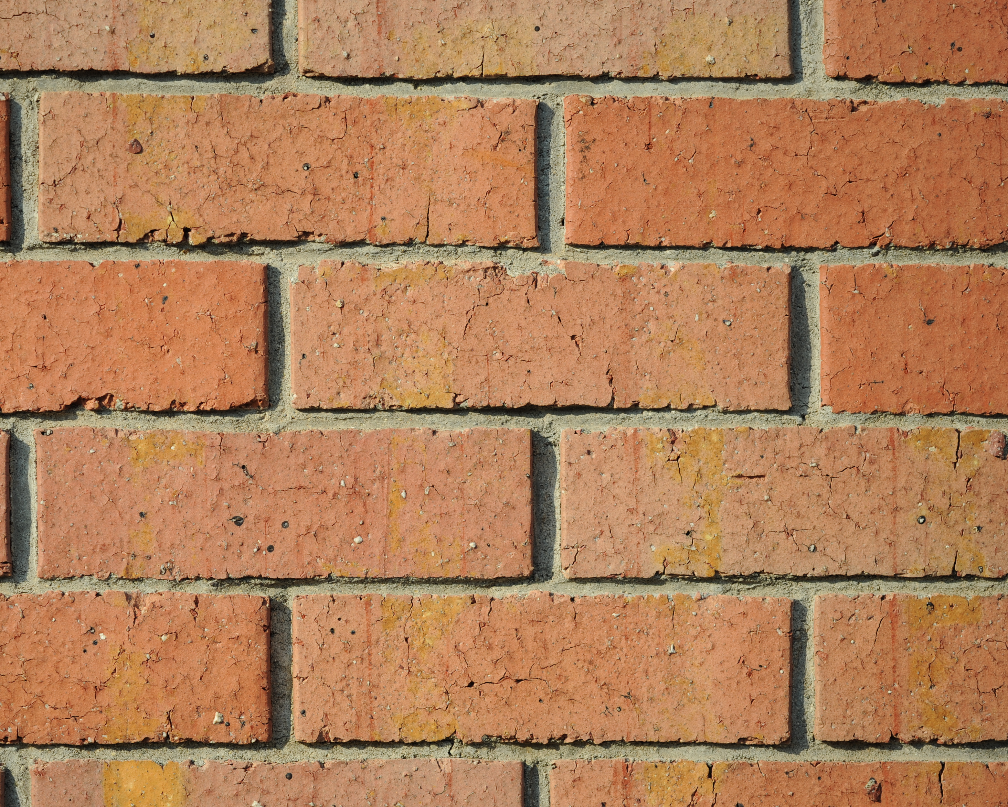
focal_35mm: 192
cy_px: 402
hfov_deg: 10.1
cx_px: 400
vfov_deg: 8.1
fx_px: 5728
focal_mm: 150
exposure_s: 1/1250
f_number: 4
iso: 200
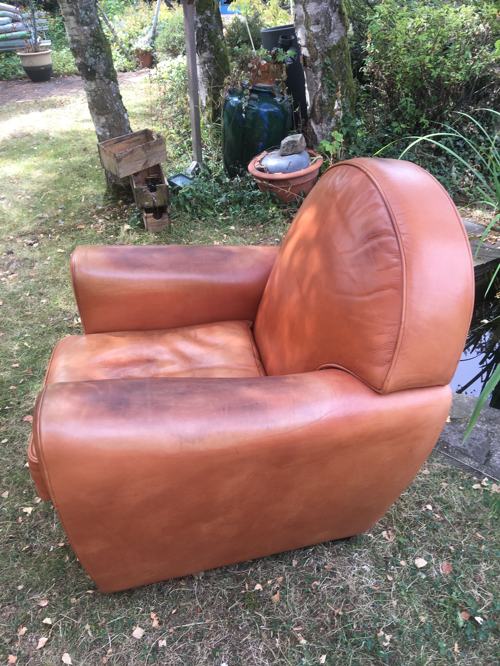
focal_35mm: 29
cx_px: 250
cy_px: 333
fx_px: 559
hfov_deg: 48.2
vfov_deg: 61.7
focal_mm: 4.15
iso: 25
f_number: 2.2
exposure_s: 1/102
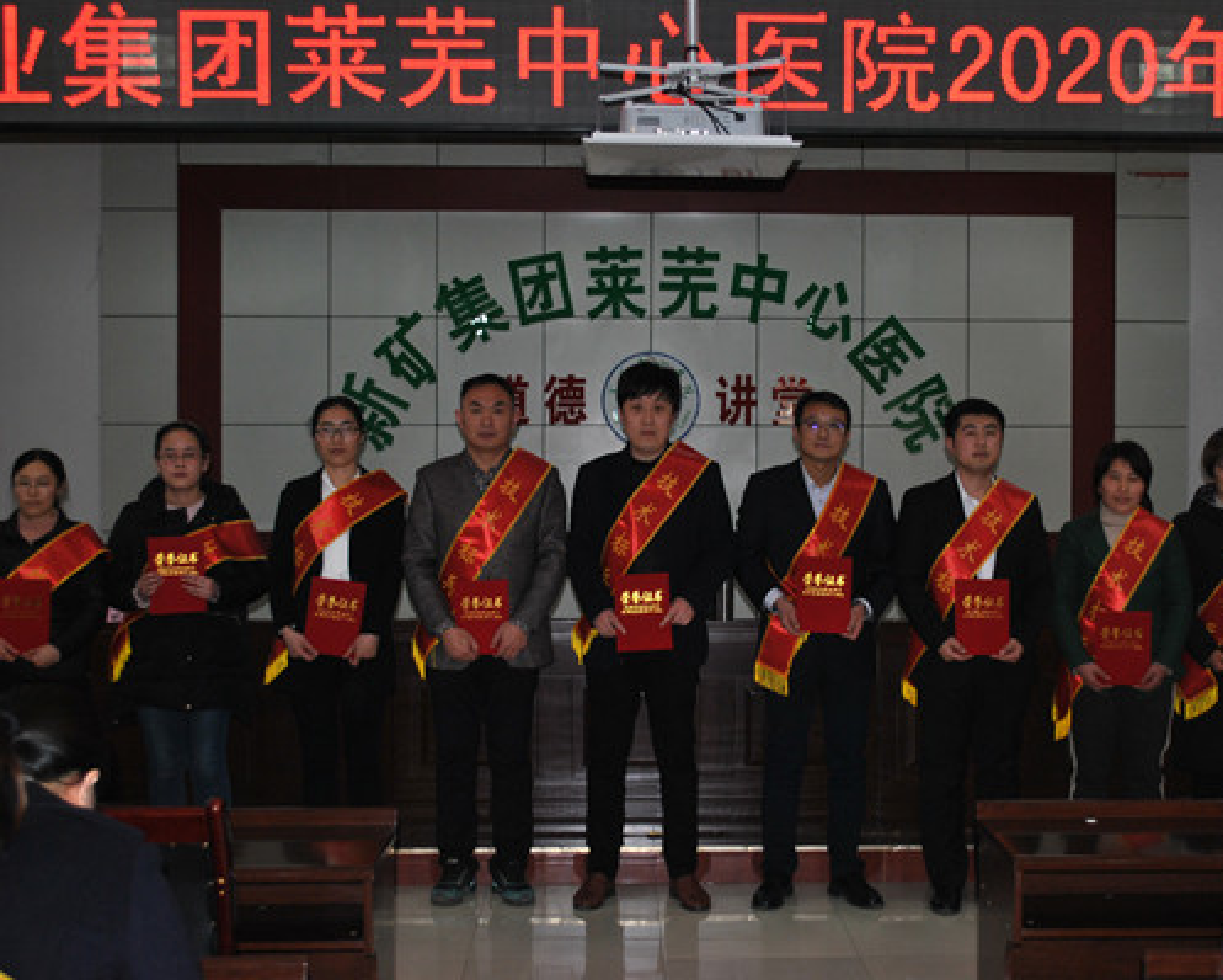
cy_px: 489
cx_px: 699
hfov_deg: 36.6
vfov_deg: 29.7
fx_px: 1847
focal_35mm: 51
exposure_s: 1/60
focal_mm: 30
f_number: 4.5
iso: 200
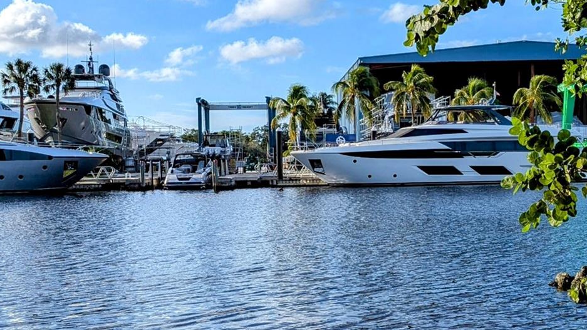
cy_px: 220
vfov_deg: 21.0
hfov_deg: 36.6
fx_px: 887
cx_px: 314
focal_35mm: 57
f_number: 1.85
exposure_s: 1/2833
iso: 46
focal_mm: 6.81
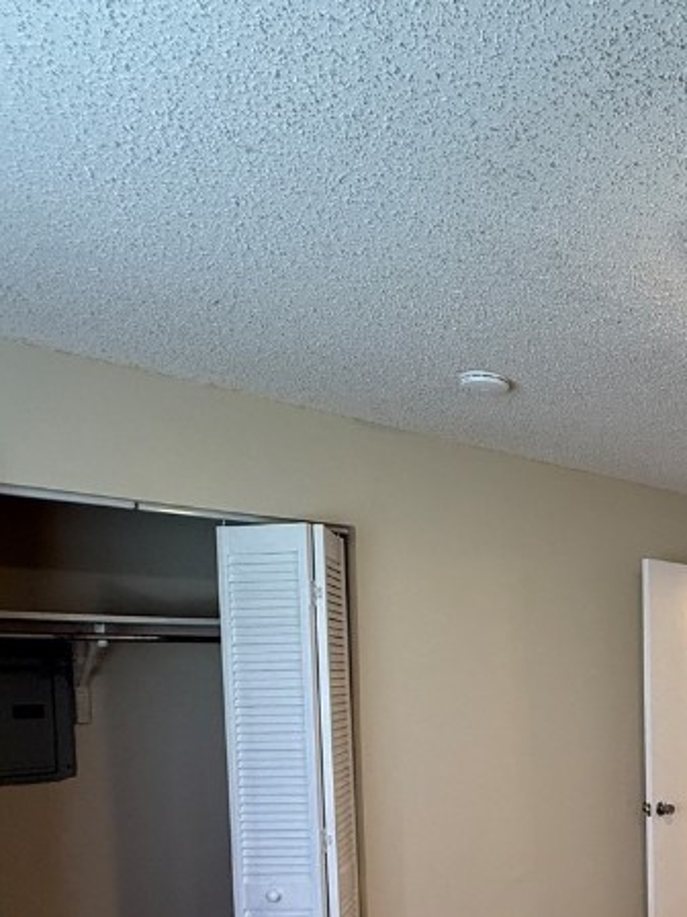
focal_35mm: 32
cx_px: 783
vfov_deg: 53.7
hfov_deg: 36.3
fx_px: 847
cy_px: 710
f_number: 2.2
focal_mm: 2.22
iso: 250
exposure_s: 1/120
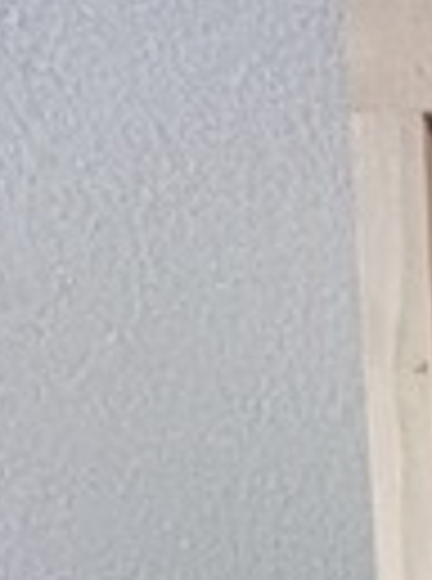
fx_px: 1622
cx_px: 1336
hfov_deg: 10.3
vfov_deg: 9.3
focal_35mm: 97
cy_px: 2082
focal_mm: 1.57
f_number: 1.8
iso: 640
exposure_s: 1/60
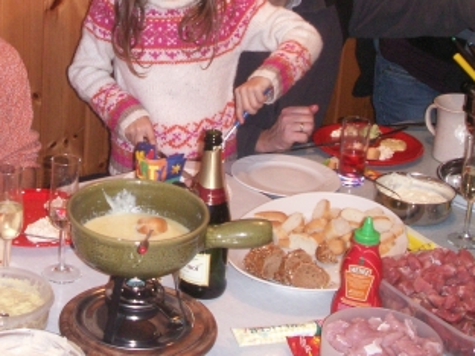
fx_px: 1043
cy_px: 49
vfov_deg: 19.1
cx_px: 108
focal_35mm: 76
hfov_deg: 25.3
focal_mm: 7.7
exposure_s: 1/40
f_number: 3.5
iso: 160
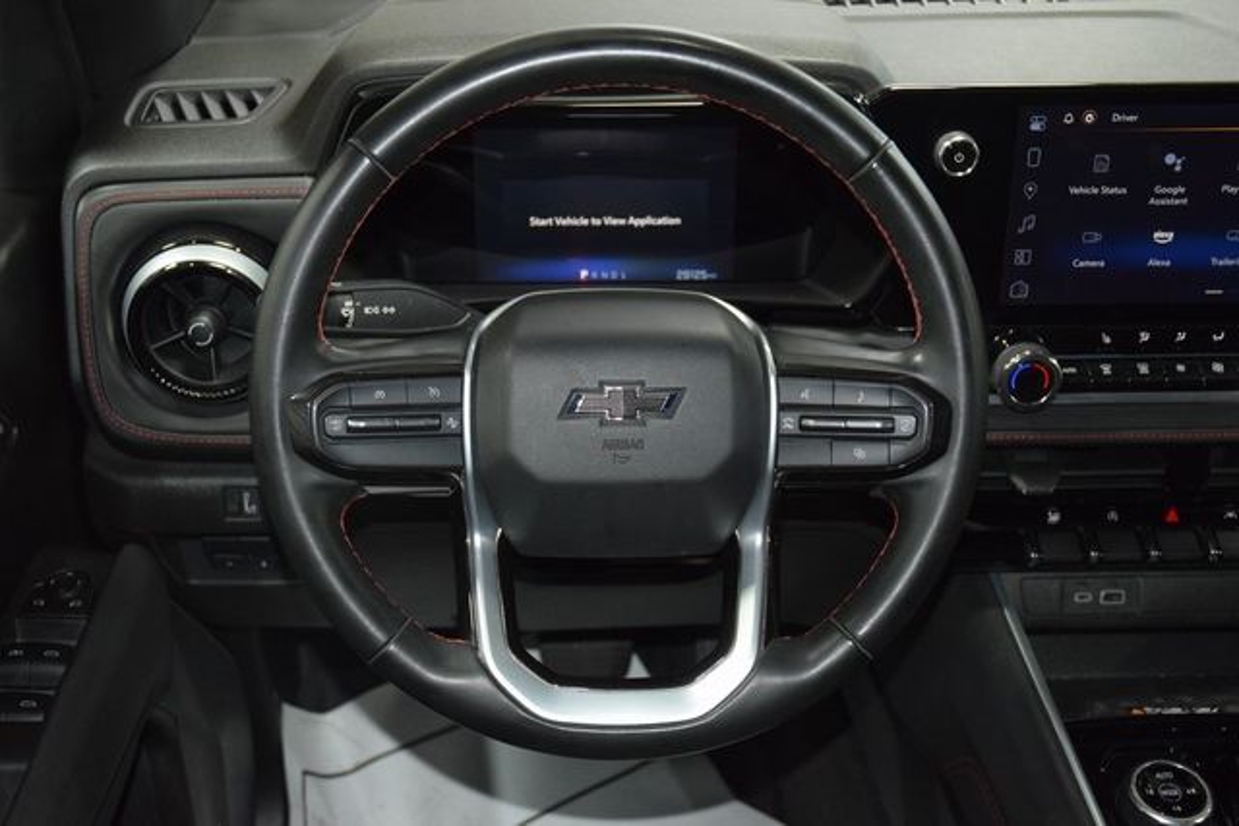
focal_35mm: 46
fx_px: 1601
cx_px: 620
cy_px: 413
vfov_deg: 29.0
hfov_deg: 42.3
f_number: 4
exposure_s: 1/50
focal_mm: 31
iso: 2200
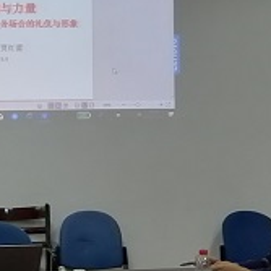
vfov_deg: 15.7
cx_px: 18
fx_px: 974
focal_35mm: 110
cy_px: 36
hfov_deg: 15.6
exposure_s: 1/100
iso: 100
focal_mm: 3.62
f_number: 1.8
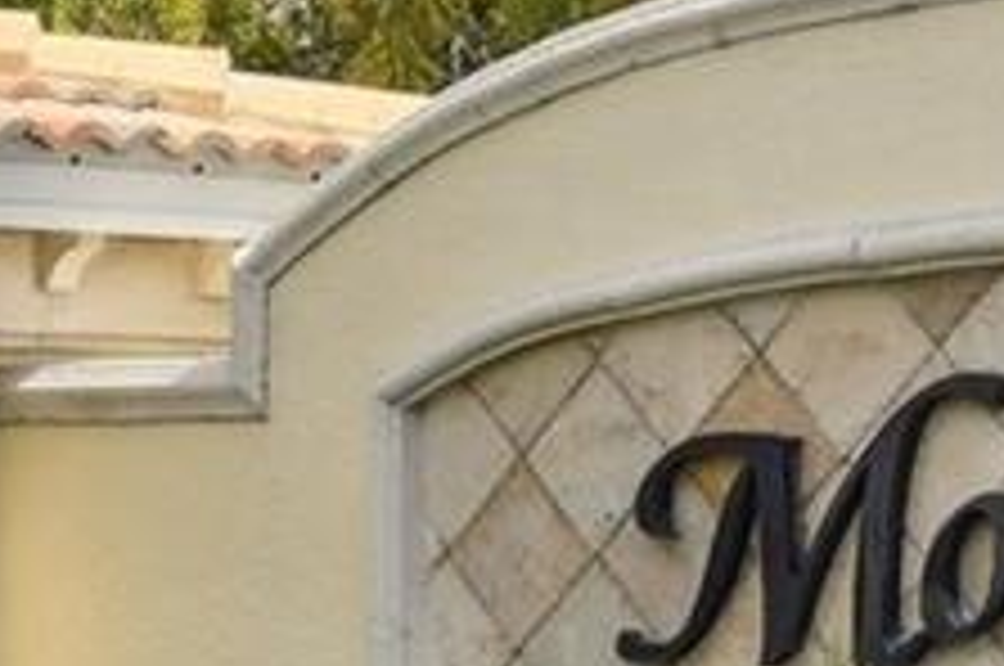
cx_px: -234
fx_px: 3203
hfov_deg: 17.0
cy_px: 207
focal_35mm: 115
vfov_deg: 11.9
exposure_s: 1/500
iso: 100
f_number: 8
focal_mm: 11
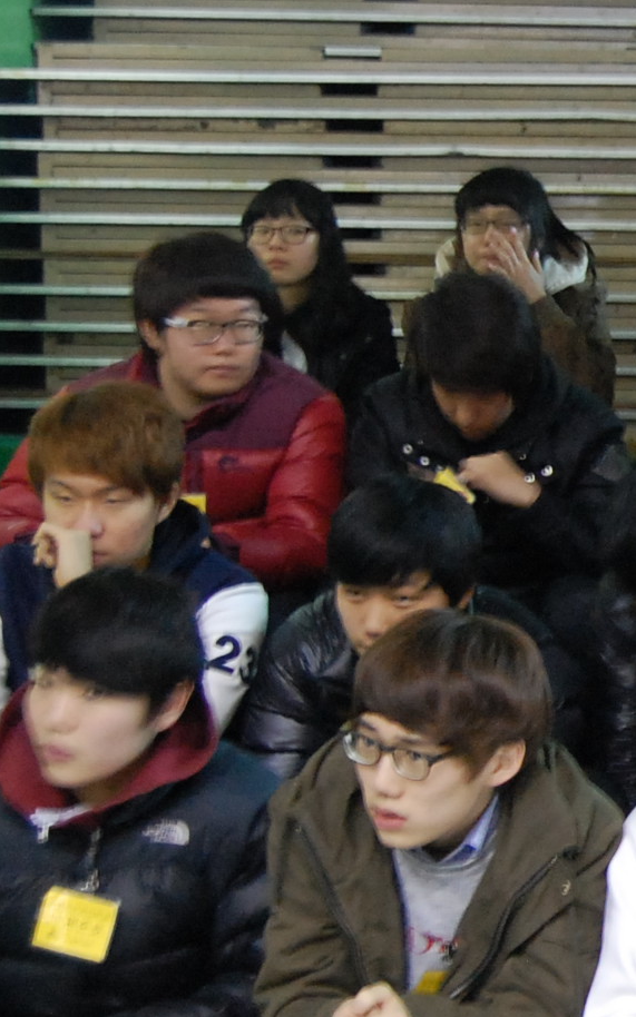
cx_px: 1024
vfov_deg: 18.4
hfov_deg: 11.0
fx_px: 3135
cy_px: 510
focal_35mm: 113
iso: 1600
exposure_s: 1/6
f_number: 4.2
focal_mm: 30
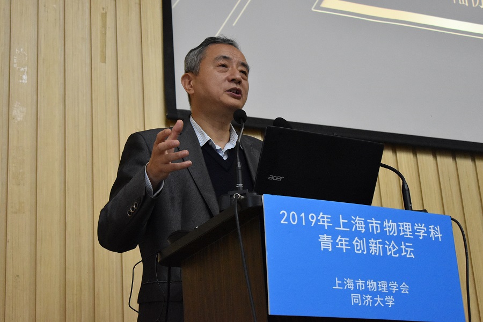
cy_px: 161
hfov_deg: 28.1
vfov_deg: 18.9
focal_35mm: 72
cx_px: 242
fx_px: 966
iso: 4500
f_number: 5.3
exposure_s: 1/60
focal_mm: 48
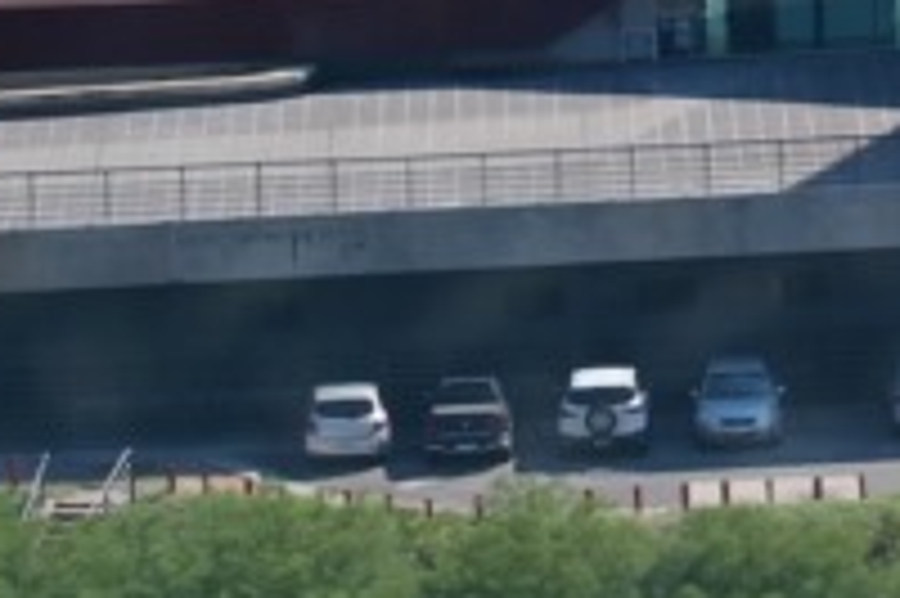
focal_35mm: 511
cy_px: -816
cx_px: 3388
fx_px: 12764
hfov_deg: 3.8
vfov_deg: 2.7
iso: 200
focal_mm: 64
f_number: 5.6
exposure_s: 1/1600
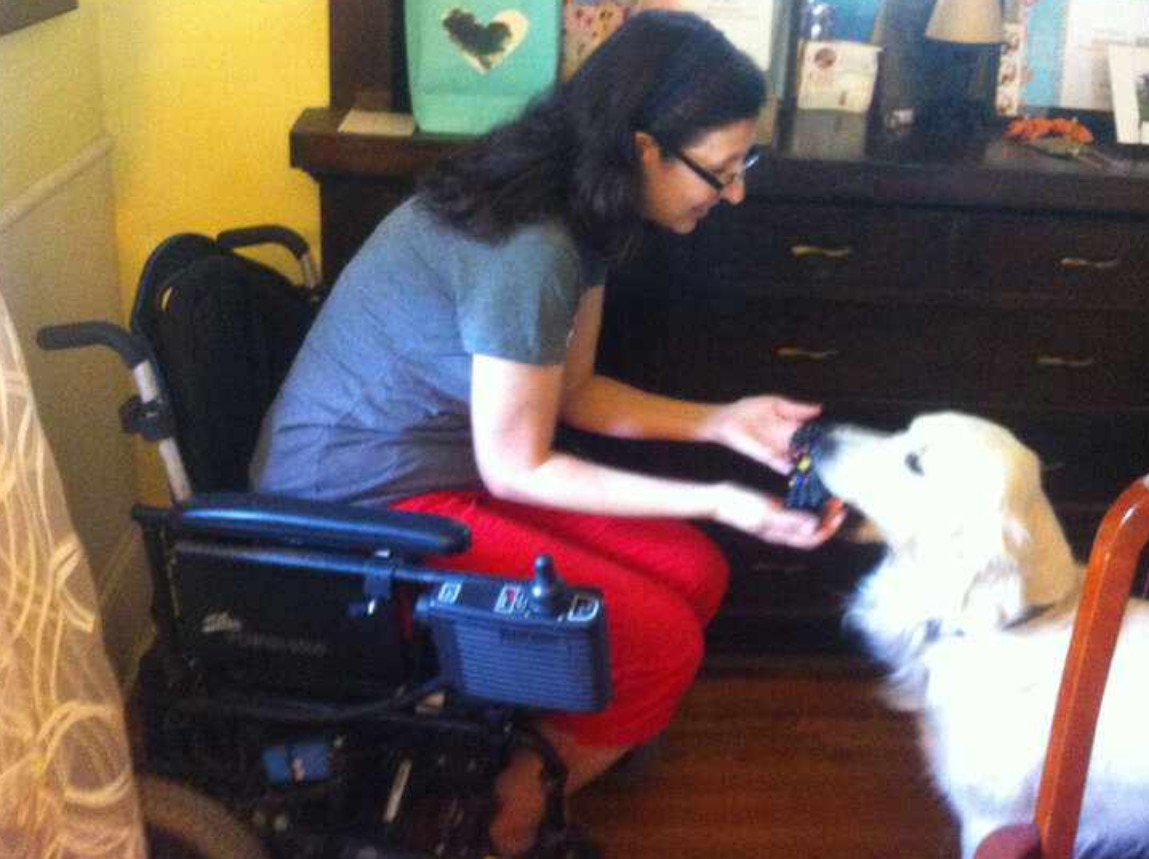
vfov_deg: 36.7
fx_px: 1293
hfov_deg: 47.9
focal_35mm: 39
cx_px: 618
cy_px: 406
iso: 640
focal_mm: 3.85
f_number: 2.8
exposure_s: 1/15
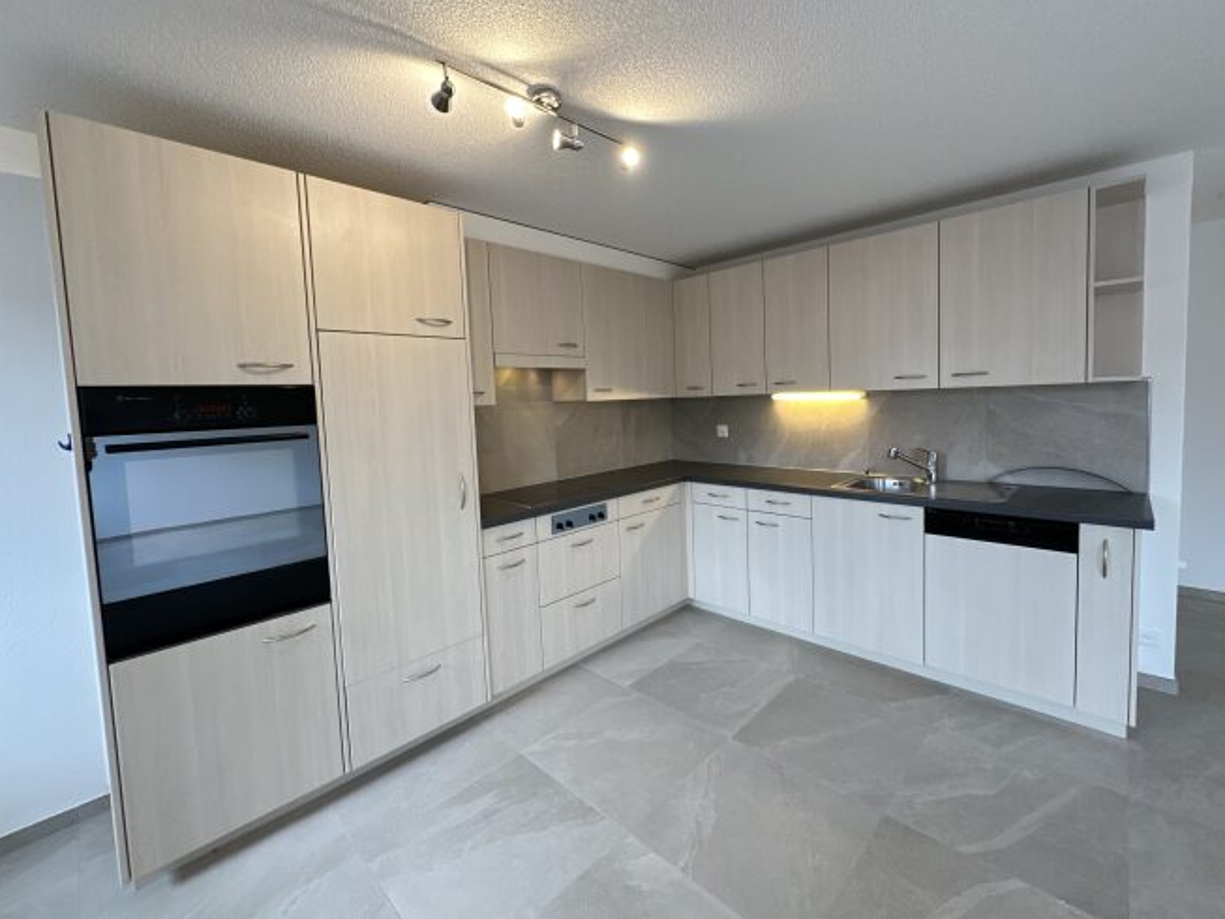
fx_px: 531
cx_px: 647
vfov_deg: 81.7
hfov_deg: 98.1
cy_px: 429
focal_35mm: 15
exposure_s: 1/100
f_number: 2.2
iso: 160
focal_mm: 2.22
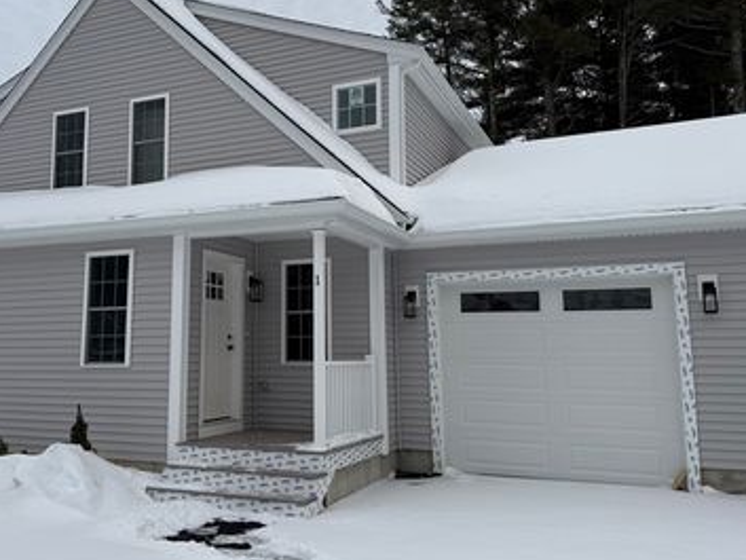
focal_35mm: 34
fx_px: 733
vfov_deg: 41.7
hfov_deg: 53.4
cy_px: 244
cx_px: 287
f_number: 1.78
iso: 80
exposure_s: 1/7353
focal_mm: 6.76
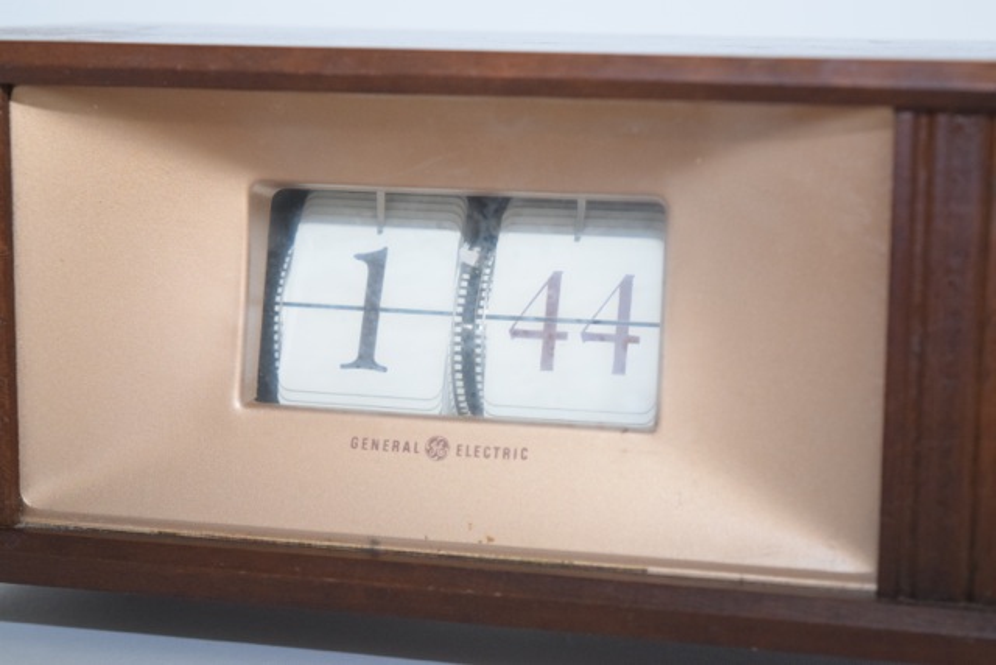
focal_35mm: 82
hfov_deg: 24.6
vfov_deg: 16.6
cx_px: 498
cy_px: 332
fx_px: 2283
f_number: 5.6
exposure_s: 1/125
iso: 1600
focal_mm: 55
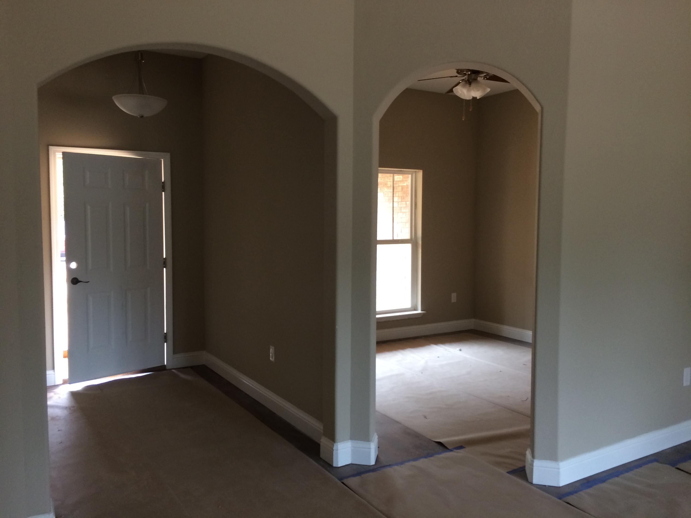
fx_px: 579
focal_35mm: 29
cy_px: 259
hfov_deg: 61.7
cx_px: 346
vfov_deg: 48.2
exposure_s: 1/30
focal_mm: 4.15
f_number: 2.2
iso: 125
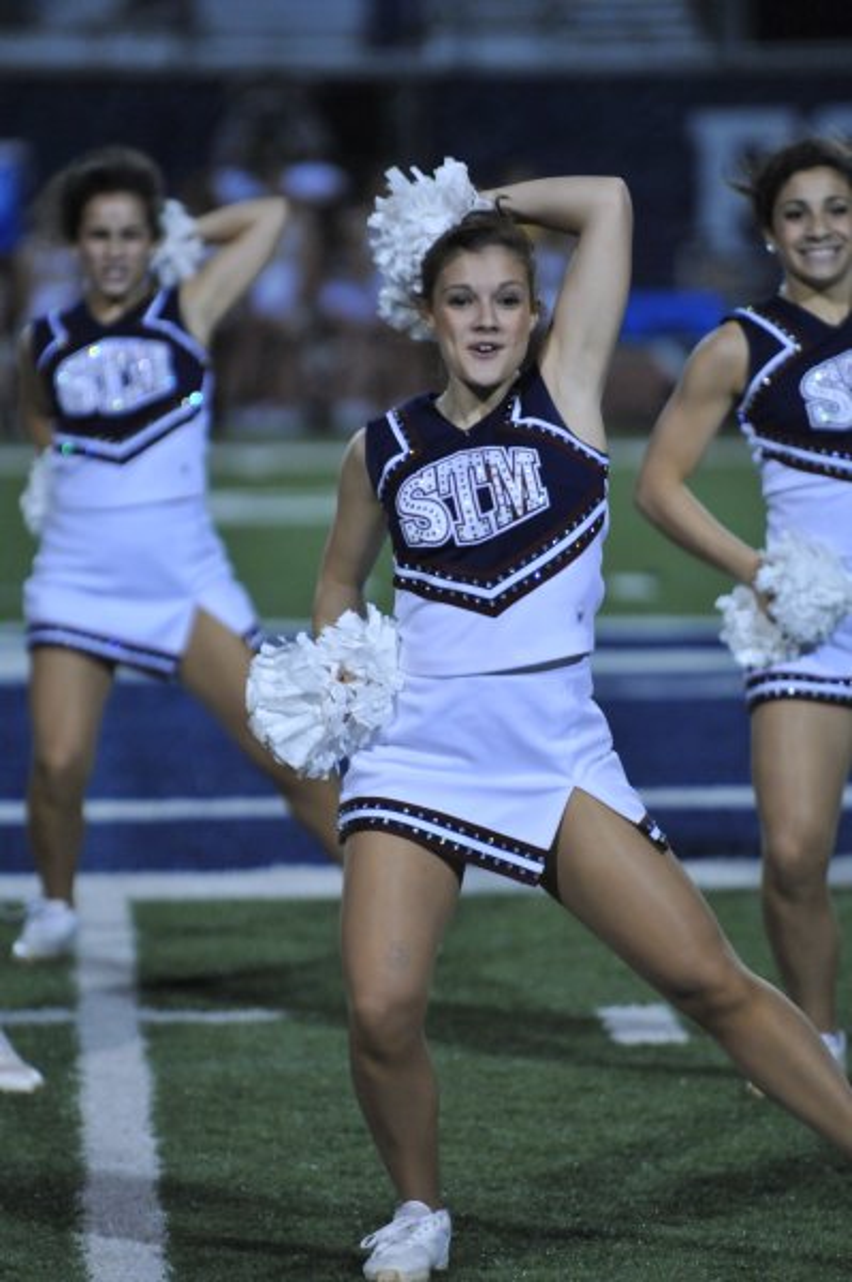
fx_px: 10668
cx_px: 426
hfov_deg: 4.6
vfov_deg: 6.9
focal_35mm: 300
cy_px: 641
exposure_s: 1/320
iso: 1600
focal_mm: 200
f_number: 2.8
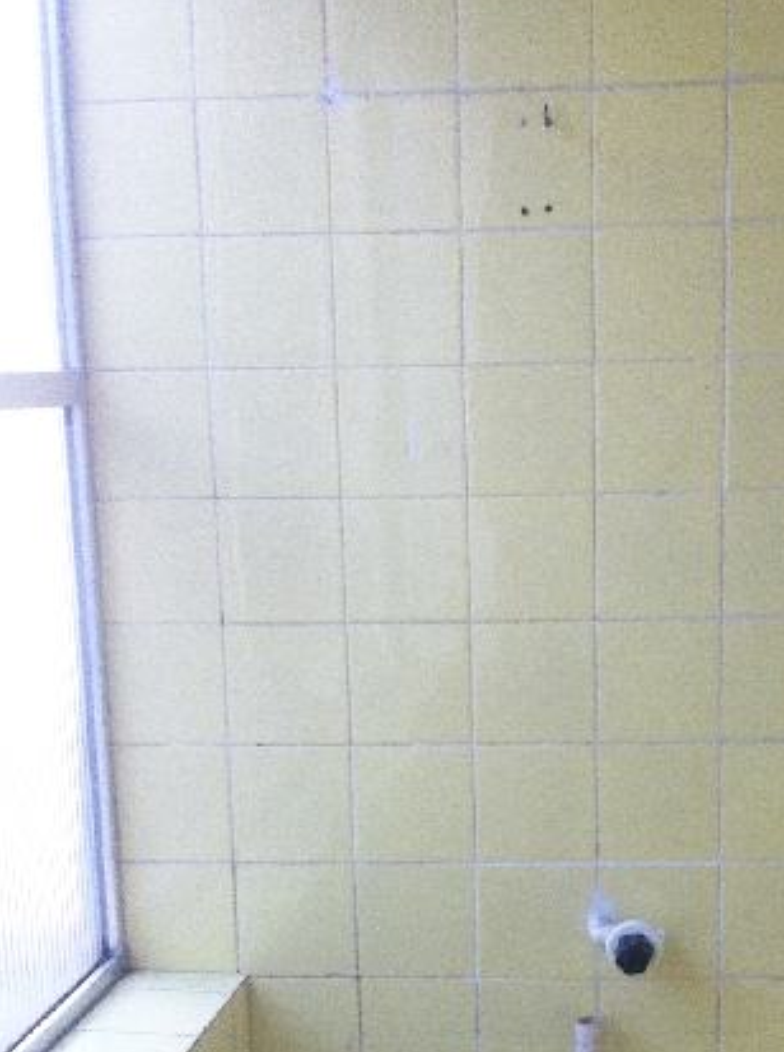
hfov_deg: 22.0
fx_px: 2000
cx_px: 569
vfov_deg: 29.0
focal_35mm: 66
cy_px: 800
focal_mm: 3.85
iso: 100
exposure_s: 1/120
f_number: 2.8
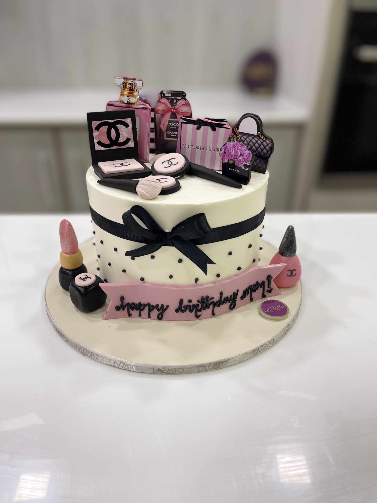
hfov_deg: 53.1
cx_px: 188
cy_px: 252
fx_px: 378
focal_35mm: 26
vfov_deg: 67.3
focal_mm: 5.1
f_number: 1.6
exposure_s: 1/121
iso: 100
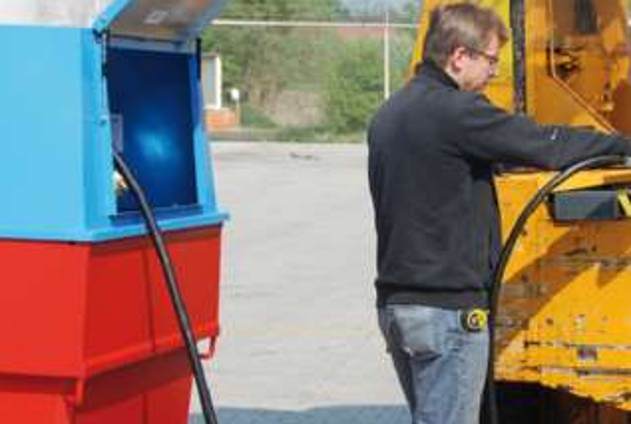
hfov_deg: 13.9
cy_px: 185
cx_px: 482
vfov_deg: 9.4
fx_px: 2575
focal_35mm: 147
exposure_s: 1/125
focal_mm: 31
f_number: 5.6
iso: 100
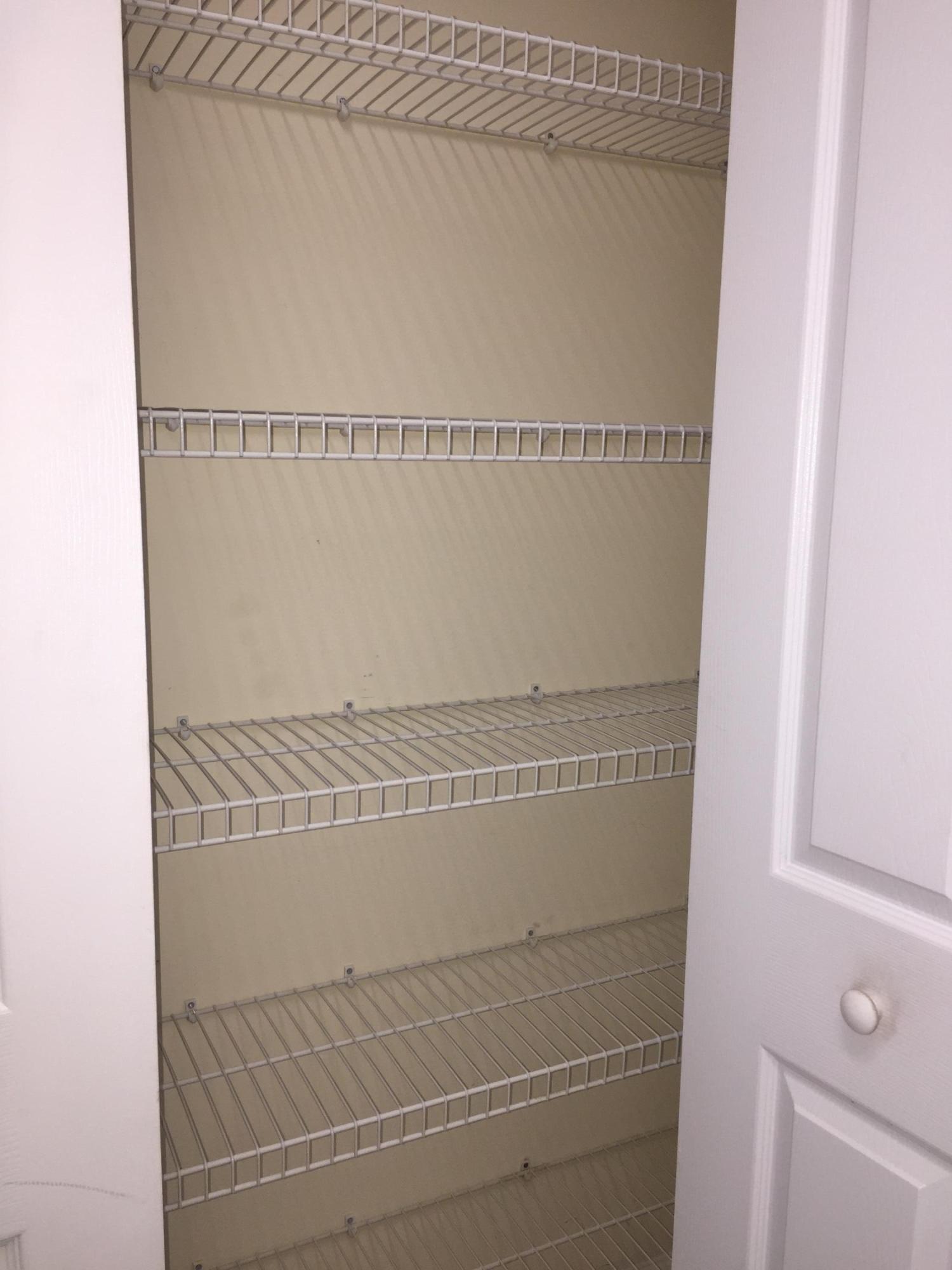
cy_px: 635
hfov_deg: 48.2
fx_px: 1063
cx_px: 476
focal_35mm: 29
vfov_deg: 61.7
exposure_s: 1/30
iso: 32
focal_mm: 4.15
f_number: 2.2
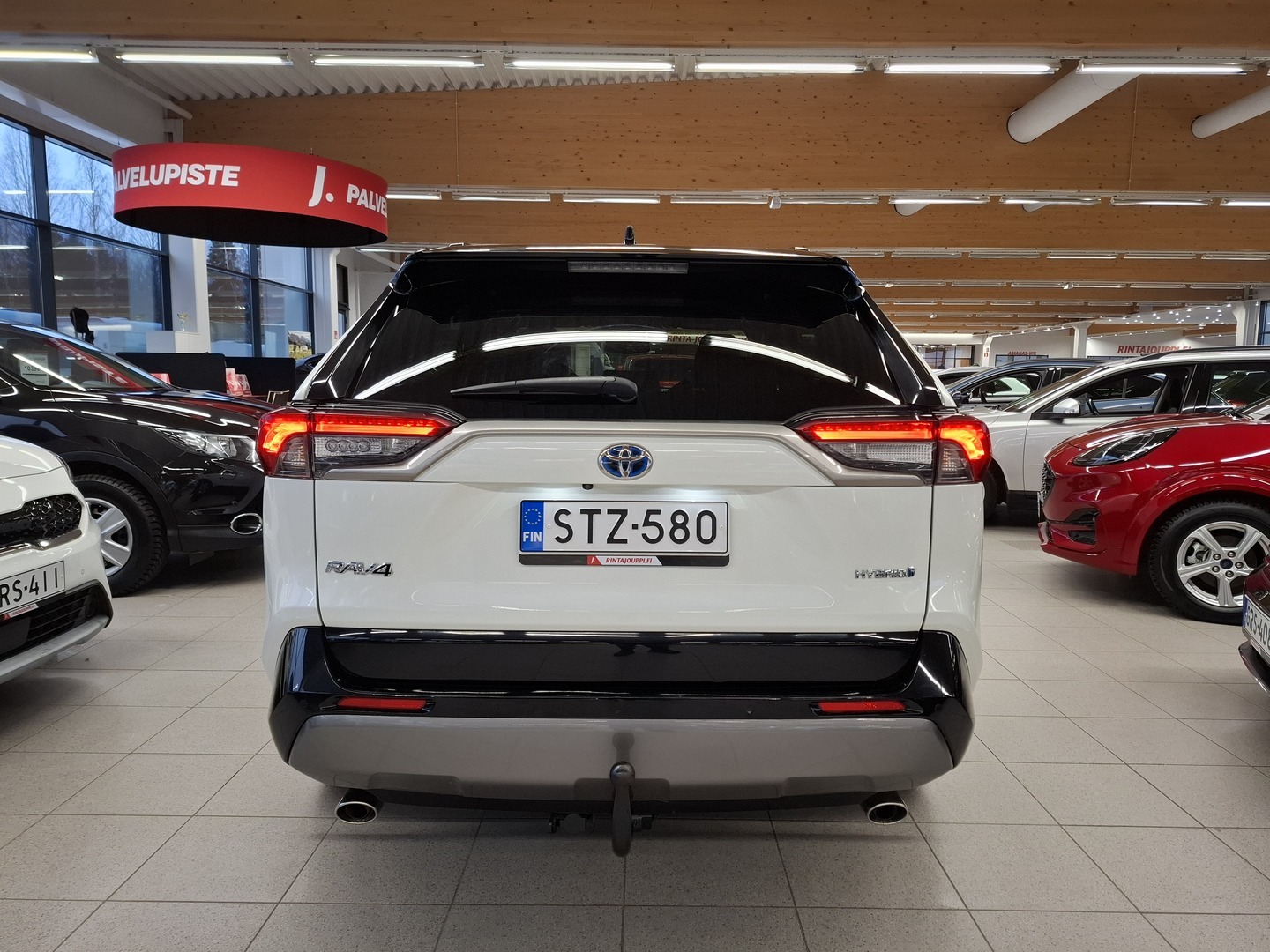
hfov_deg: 73.9
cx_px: 635
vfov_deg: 58.9
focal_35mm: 23
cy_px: 476
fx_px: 844
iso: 250
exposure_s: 1/100
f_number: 1.8
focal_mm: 5.54
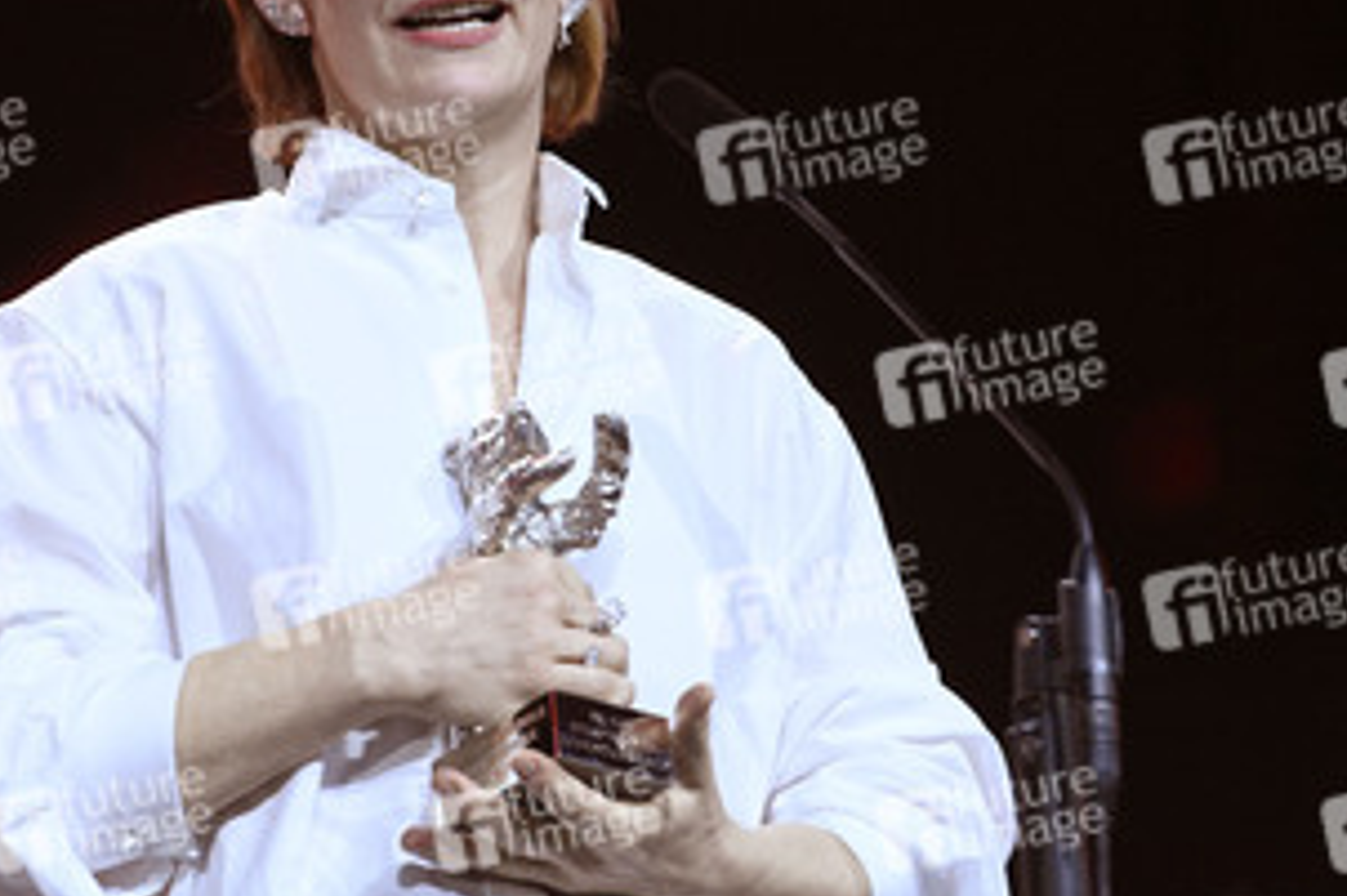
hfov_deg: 7.1
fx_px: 10882
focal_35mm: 291
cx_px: 426
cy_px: 263
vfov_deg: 4.7
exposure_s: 1/250
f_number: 5
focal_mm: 195
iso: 4000
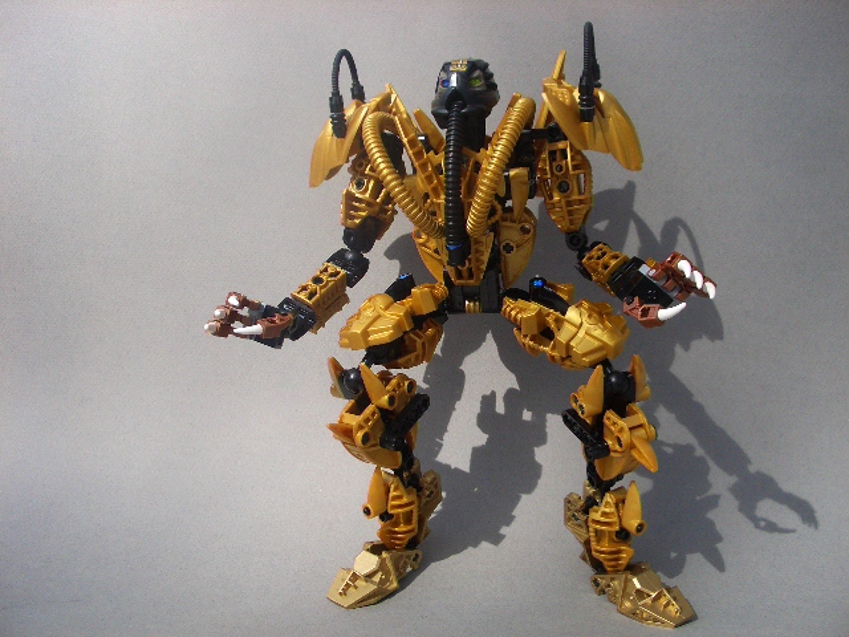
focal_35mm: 35
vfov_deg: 40.7
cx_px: 424
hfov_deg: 52.6
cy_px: 318
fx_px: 858
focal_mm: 5.8
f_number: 4.3
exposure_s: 1/250
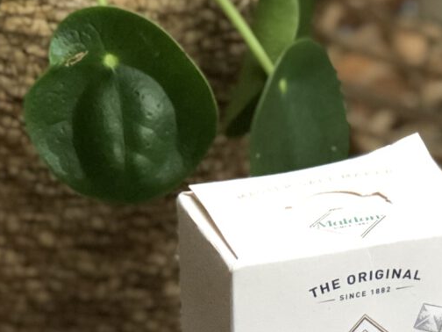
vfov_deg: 8.1
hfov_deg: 10.9
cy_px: 452
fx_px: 2311
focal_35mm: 181
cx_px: 376
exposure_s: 1/33
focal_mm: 6.6
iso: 500
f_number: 2.8
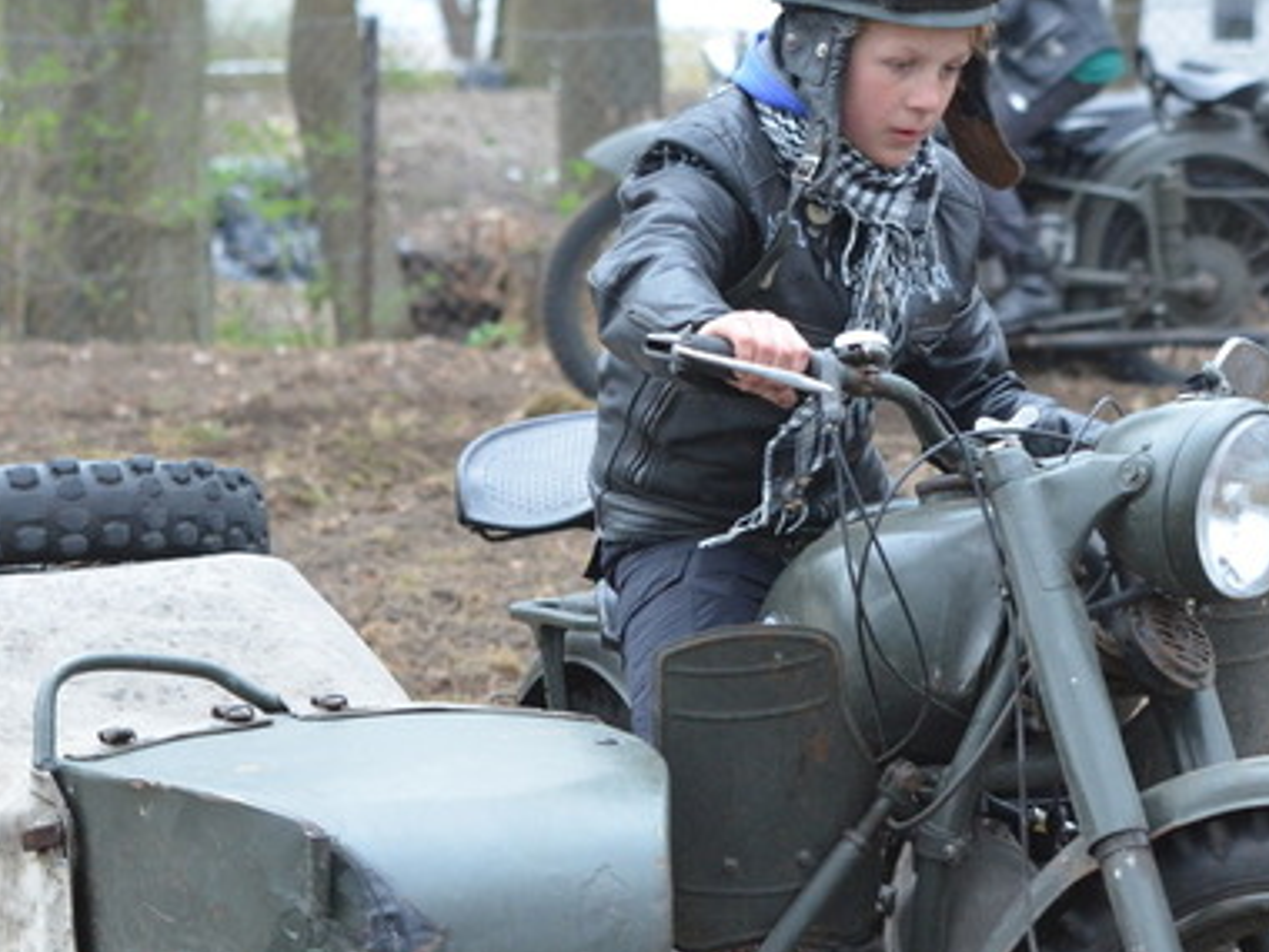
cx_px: 624
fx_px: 6892
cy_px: 665
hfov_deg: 10.5
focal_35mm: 188
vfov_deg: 7.9
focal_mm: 70
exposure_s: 1/400
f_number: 5
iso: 1600
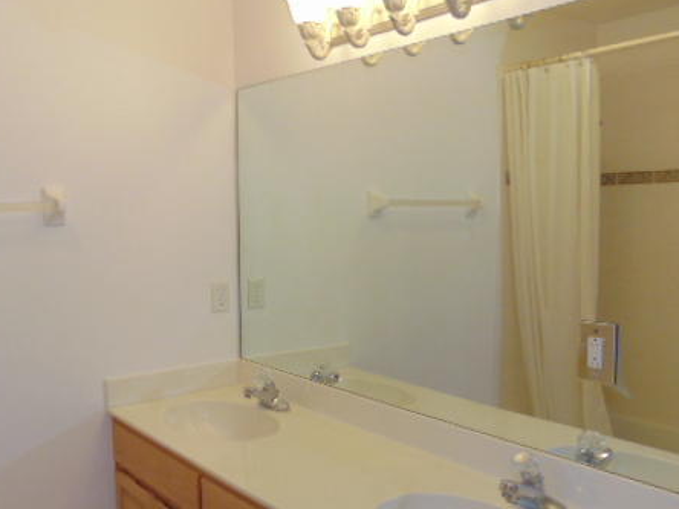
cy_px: 313
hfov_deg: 51.1
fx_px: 706
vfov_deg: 39.4
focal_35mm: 36
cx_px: 275
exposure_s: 1/60
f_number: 3
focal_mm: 4.5
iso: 200
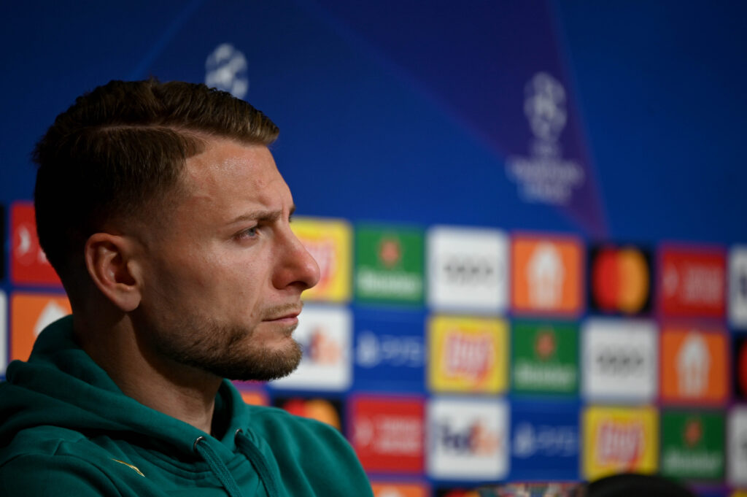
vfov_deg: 3.4
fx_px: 8293
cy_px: 248
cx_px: 374
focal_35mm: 400
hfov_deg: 5.2
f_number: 4.5
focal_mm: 400
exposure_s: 1/125
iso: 500
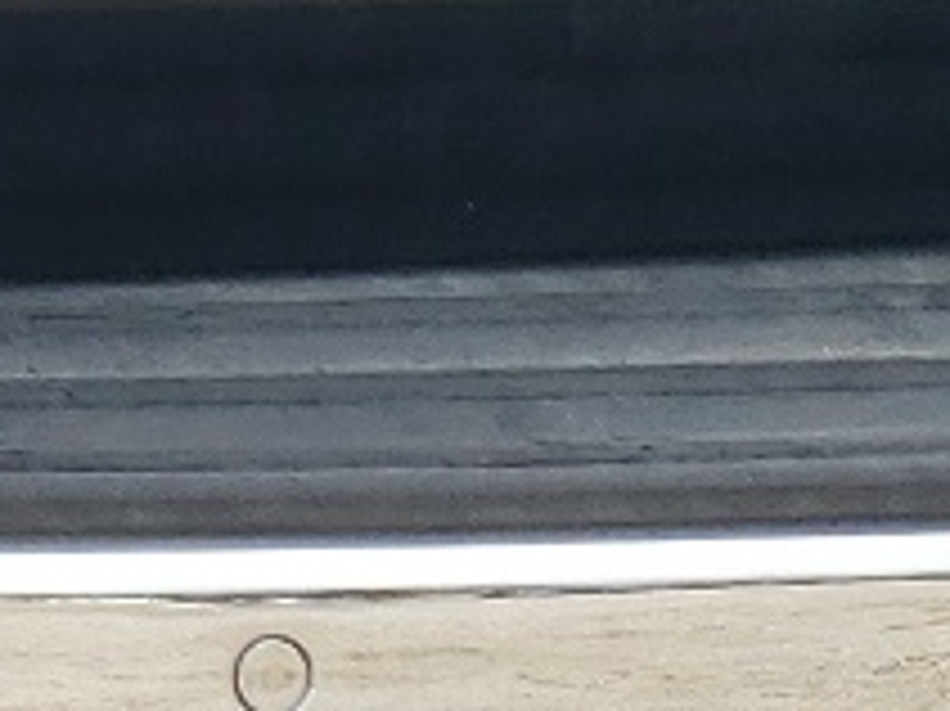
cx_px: -1139
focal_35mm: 197
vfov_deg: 7.1
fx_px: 5403
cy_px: -918
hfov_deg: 9.2
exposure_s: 1/1250
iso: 50
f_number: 1.5
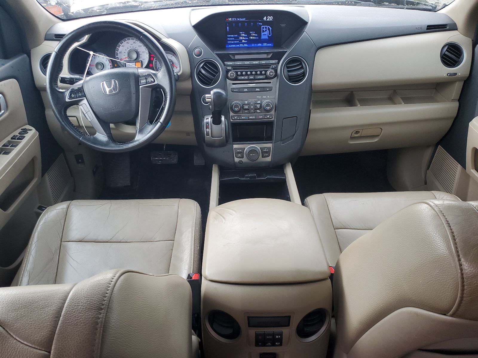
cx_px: 239
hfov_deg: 67.3
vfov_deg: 53.1
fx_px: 359
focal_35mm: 26
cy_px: 179
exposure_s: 1/60.2
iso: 69
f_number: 1.5
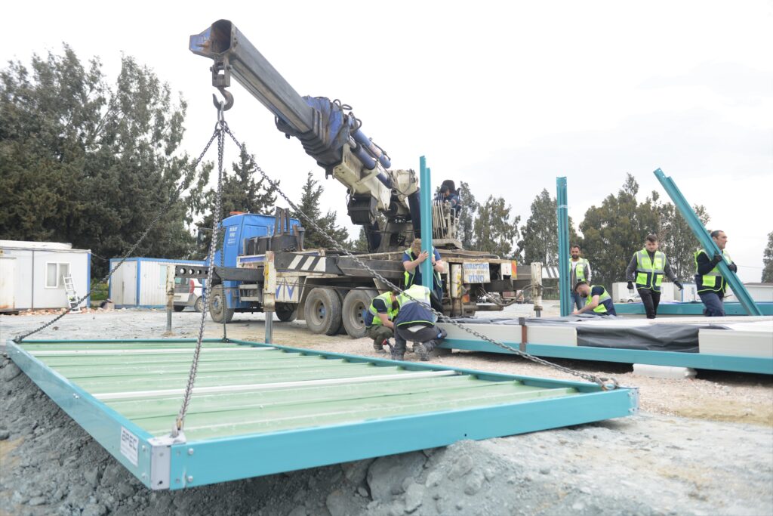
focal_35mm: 29
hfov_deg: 63.7
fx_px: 623
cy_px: 258
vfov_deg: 45.0
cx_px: 386
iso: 100
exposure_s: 1/160
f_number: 3.5
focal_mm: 29
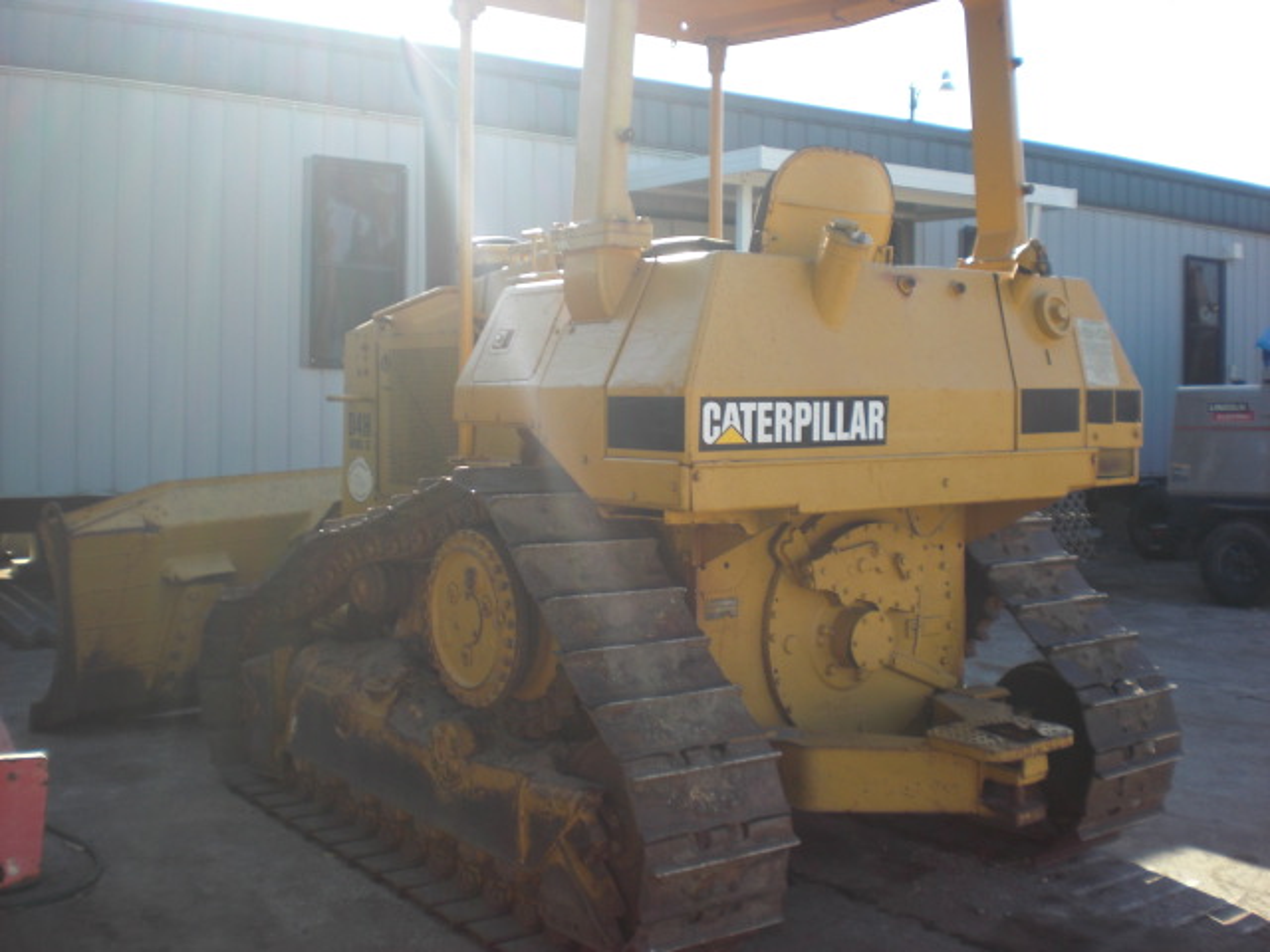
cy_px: 476
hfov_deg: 49.0
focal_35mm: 38
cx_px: 635
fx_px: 1394
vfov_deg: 37.7
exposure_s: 1/250
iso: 64
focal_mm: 6.3
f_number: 3.1
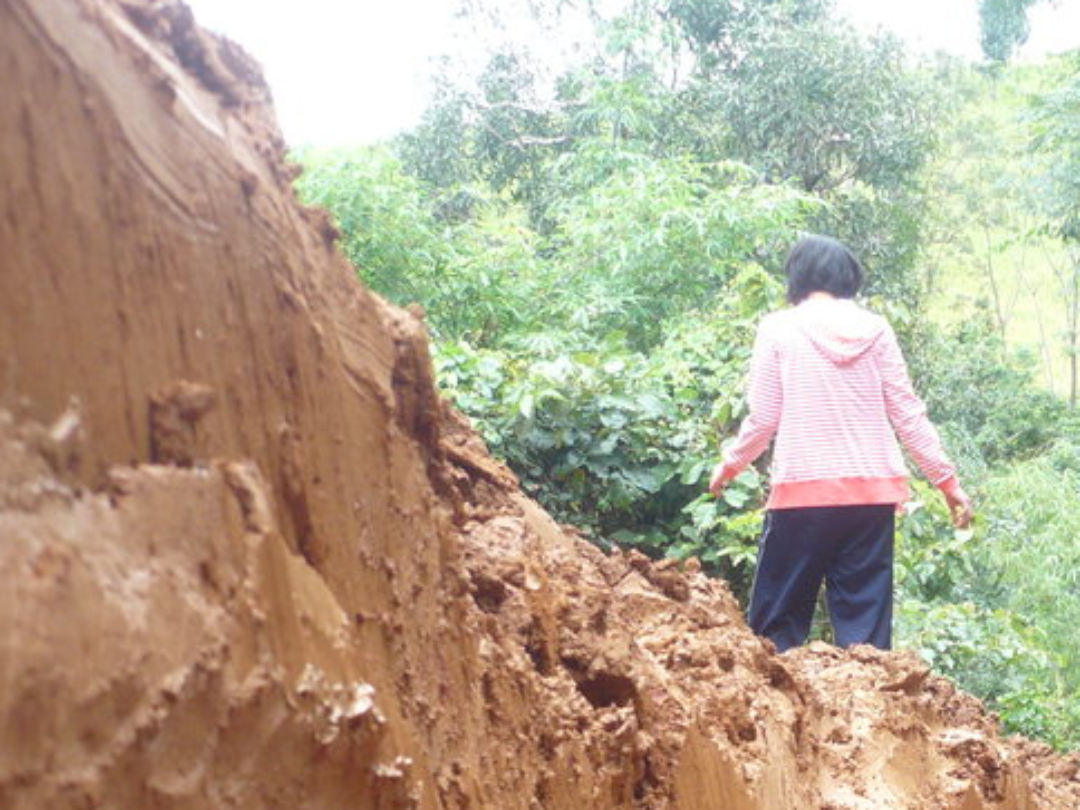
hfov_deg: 25.5
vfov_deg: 19.5
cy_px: 734
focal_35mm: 74
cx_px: 982
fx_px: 2309
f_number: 2.8
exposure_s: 1/80
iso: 100
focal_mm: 5.8
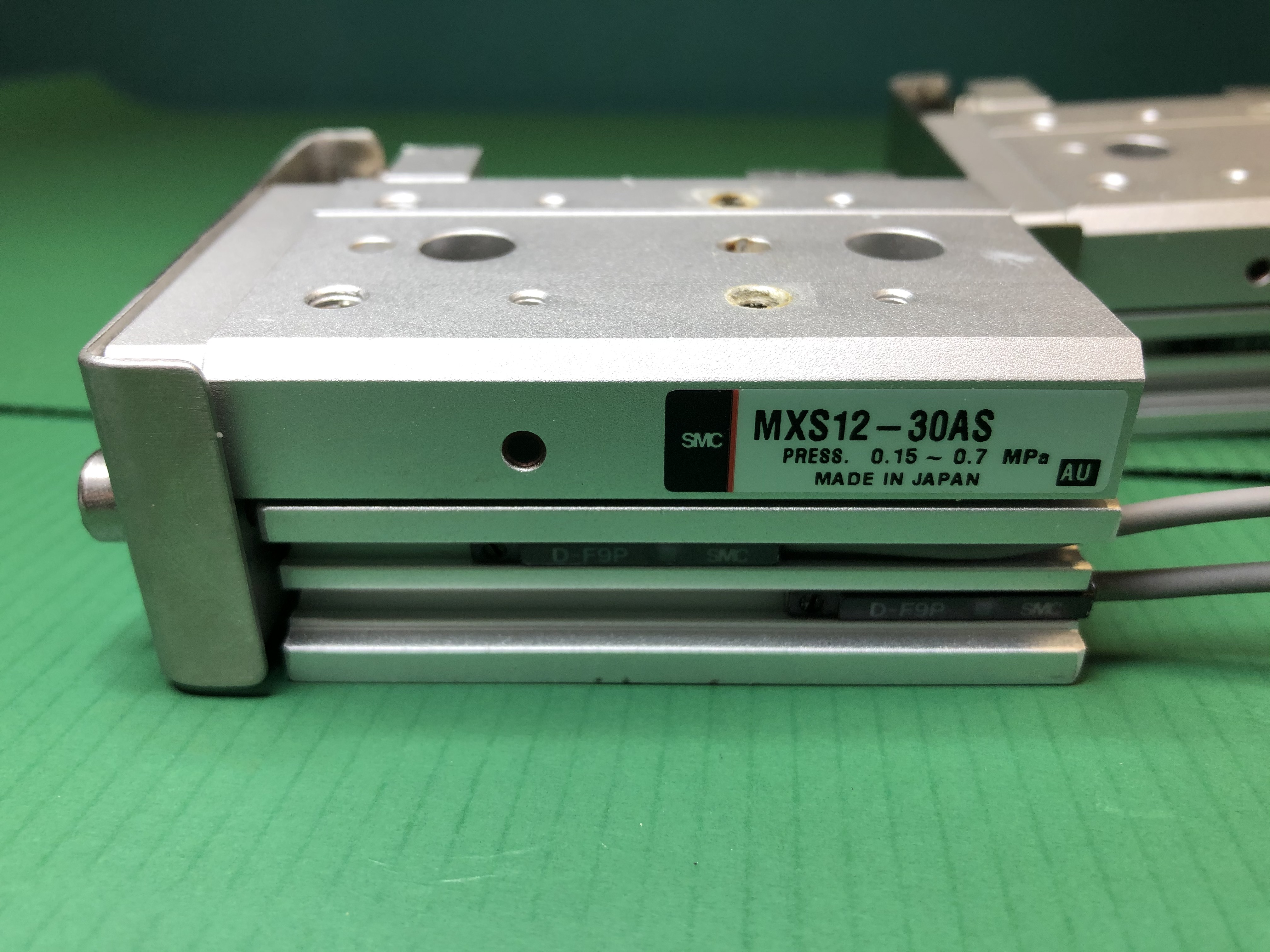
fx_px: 1027
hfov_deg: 63.4
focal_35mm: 28
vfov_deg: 49.7
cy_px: 476
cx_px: 635
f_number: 1.8
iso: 32
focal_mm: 3.99
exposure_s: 1/50
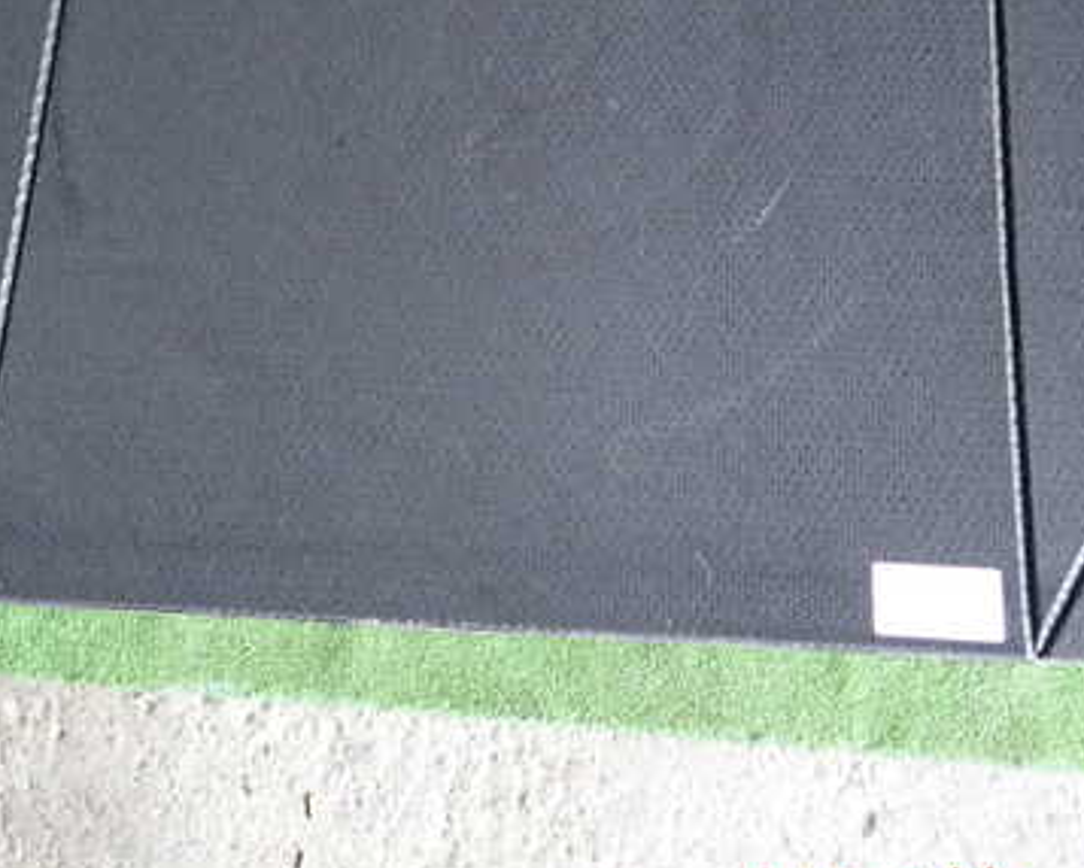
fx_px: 1316
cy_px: 258
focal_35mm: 41
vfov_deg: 36.0
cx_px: 534
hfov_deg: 44.8
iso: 200
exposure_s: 1/30
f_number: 2
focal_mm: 4.5
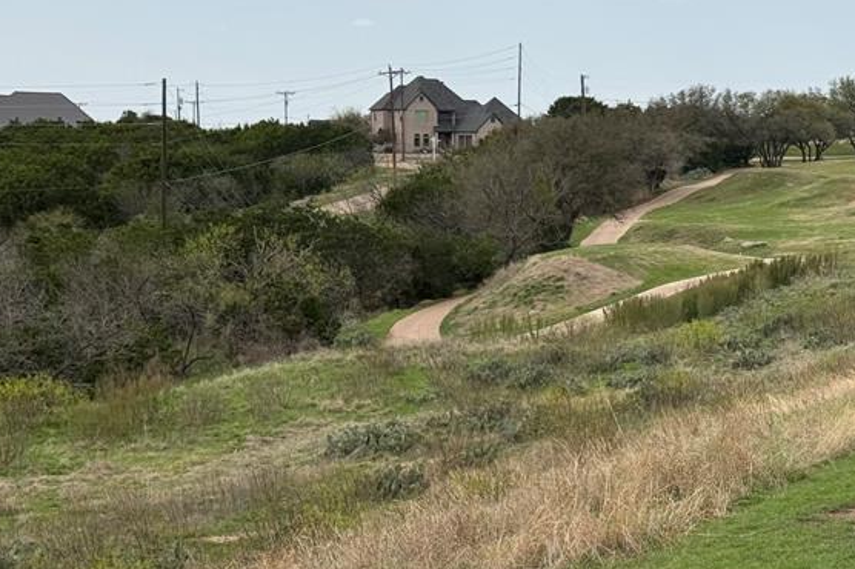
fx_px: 2184
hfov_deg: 21.7
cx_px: 738
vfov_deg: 14.8
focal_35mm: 92
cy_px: 338
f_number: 1.78
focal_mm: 6.76
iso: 64
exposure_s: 1/3378
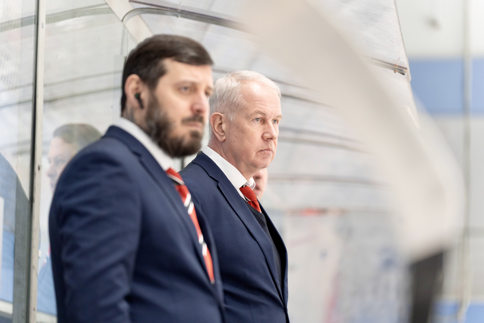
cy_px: 162
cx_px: 242
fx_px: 2017
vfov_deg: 9.1
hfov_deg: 13.7
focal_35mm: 150
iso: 2500
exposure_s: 1/400
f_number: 2.8
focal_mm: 150
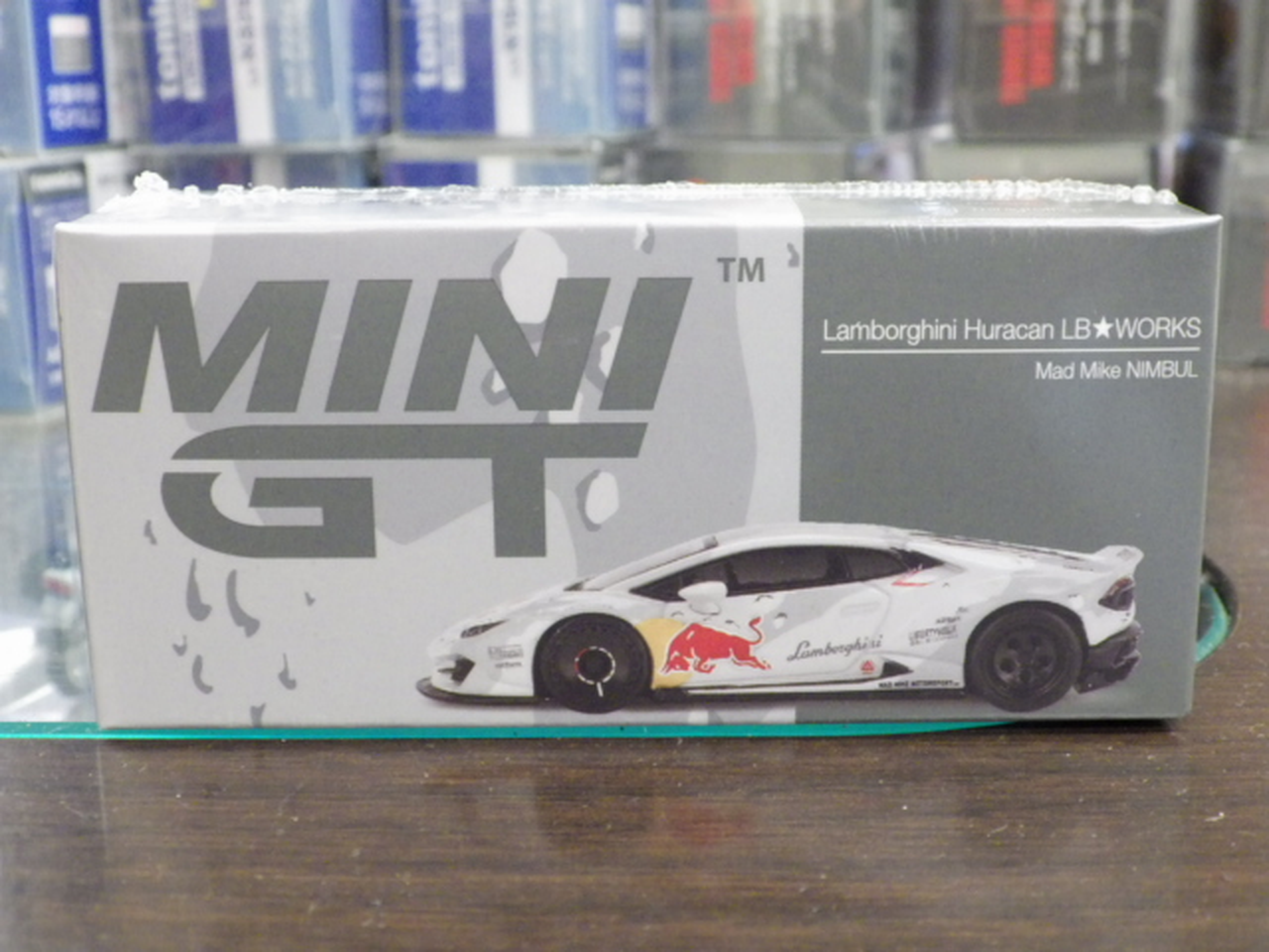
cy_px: 476
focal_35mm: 50
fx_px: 1833
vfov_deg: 29.1
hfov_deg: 38.2
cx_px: 634
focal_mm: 9
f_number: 3.8
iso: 1000
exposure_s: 1/25
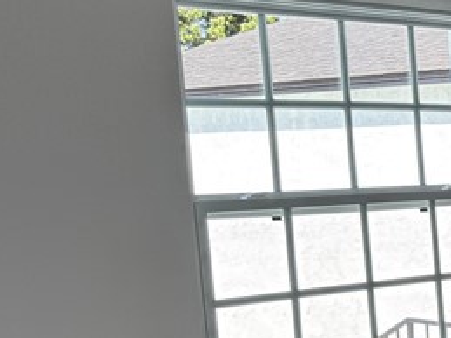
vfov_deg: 15.4
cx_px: 871
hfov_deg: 16.4
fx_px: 1237
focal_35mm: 95
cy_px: 307
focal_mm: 6.76
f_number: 1.78
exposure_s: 1/368
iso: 80
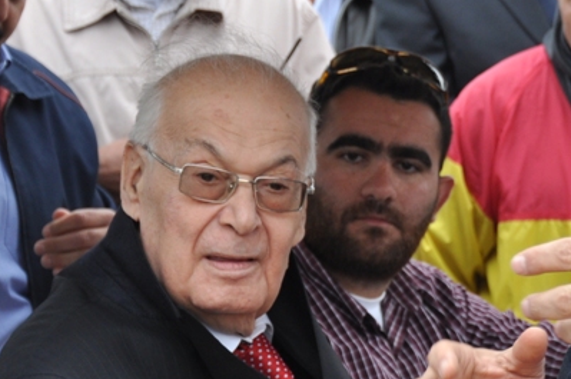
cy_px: 123
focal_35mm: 200
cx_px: 525
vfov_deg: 6.8
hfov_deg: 10.2
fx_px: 3168
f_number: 5.6
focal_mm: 52
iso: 320
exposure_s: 1/125
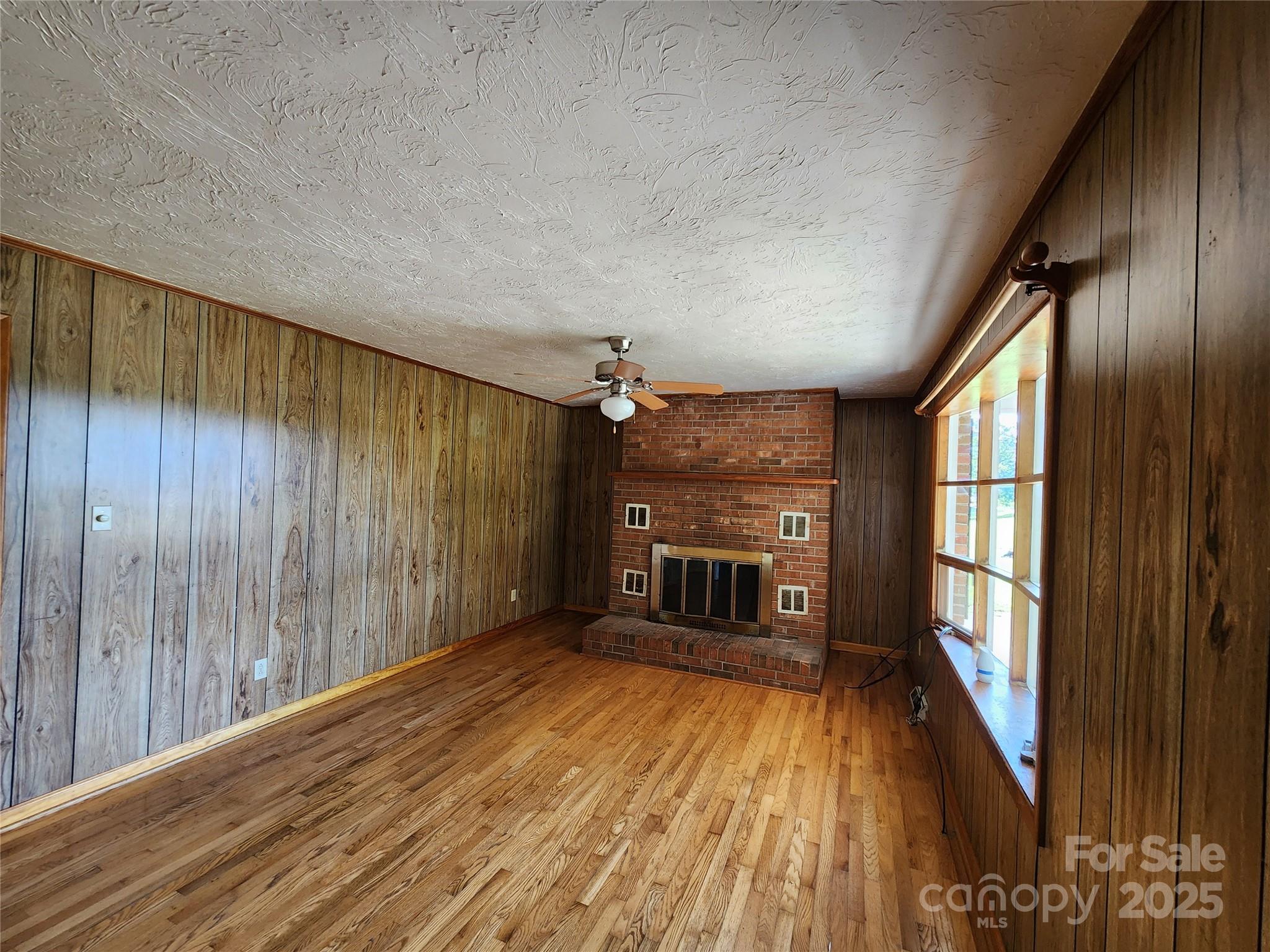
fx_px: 477
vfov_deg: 89.9
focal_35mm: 13
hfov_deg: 106.2
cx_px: 635
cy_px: 476
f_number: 2.2
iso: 200
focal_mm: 2.2
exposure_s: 1/60
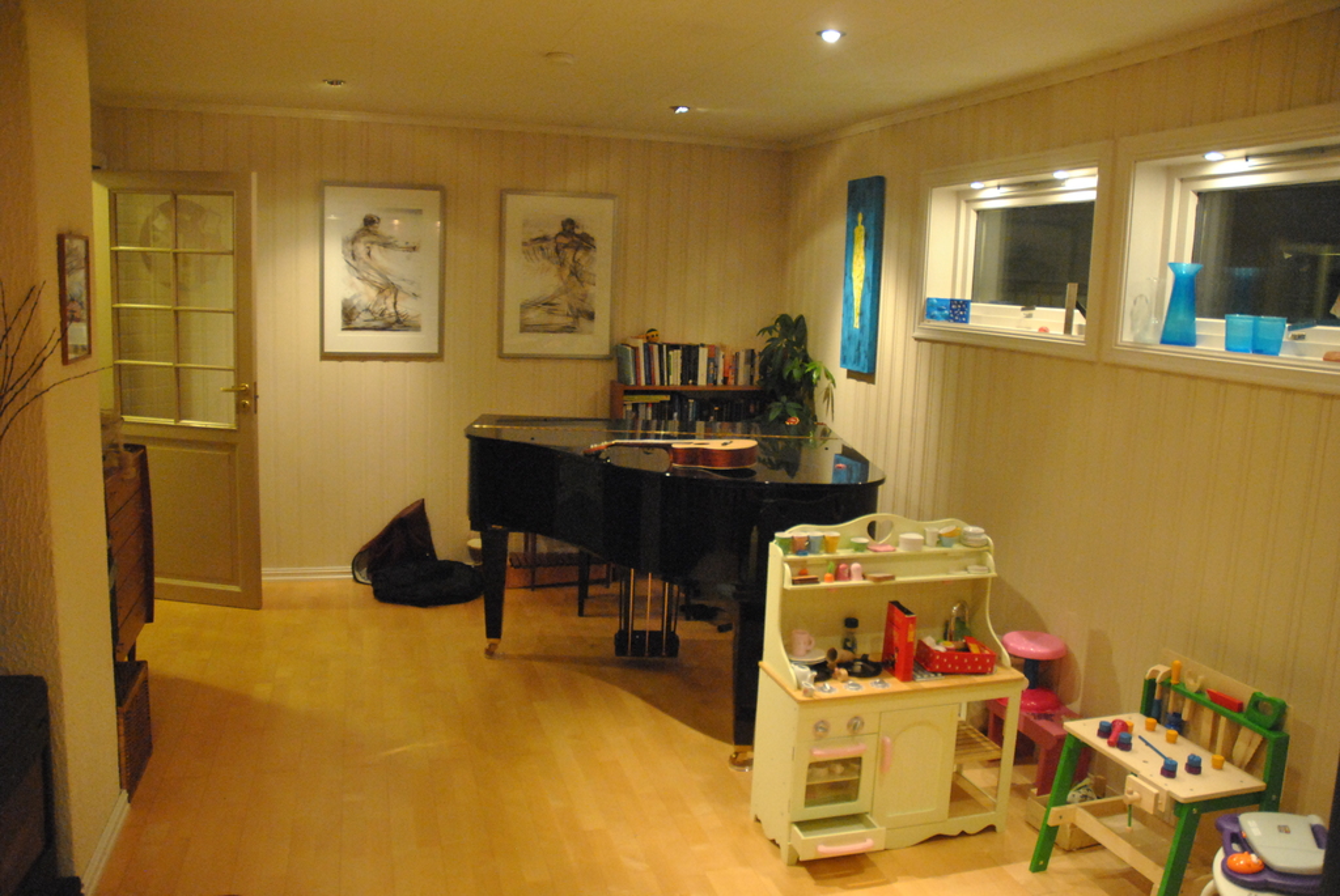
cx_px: 670
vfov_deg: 48.0
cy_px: 448
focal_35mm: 27
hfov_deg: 67.3
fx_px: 1006
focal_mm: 18
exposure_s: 1/25
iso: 1600
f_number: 3.5
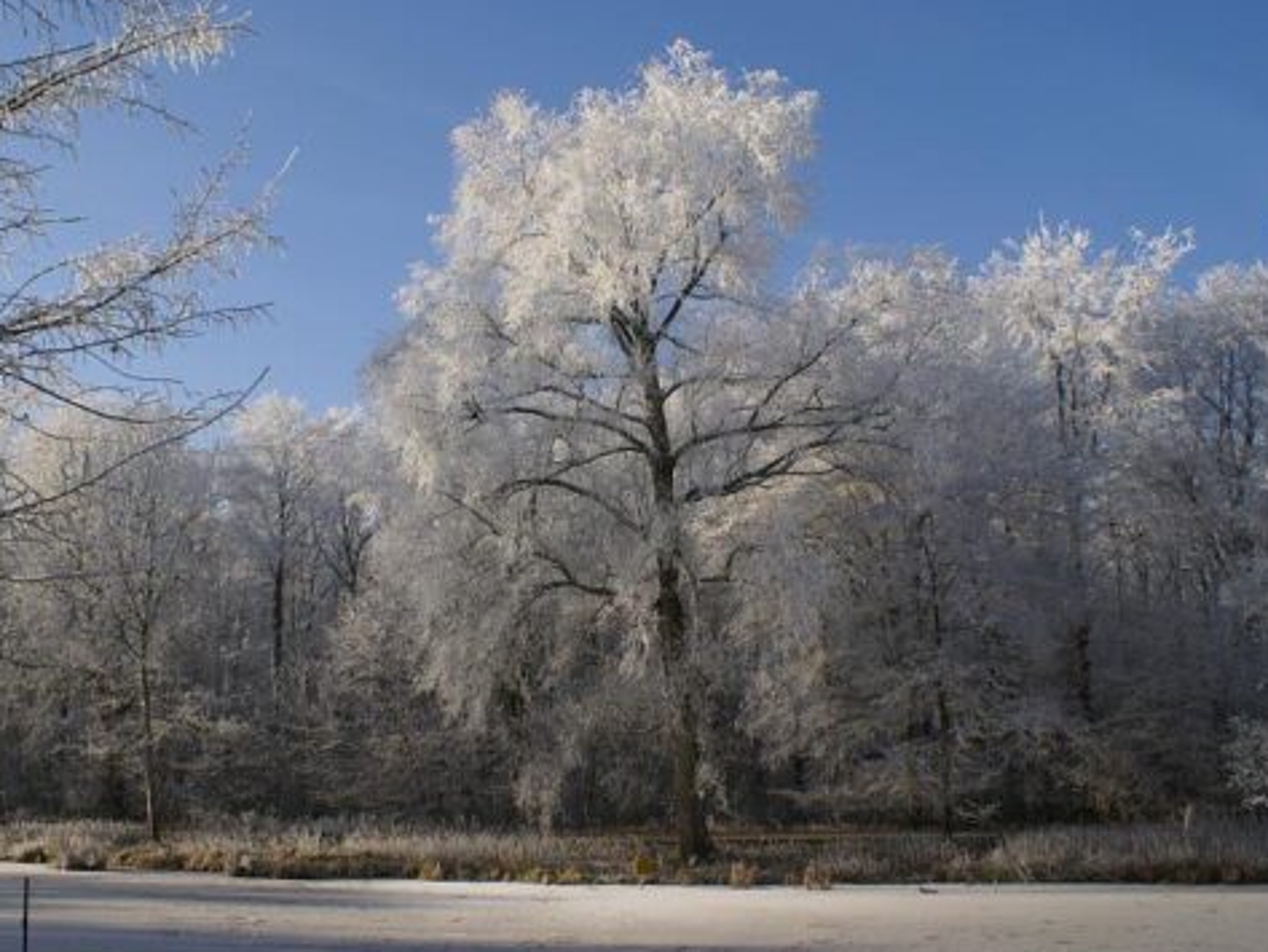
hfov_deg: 55.3
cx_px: 584
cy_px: 518
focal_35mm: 33
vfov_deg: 42.9
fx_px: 1209
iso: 100
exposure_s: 1/125
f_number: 10
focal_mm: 18
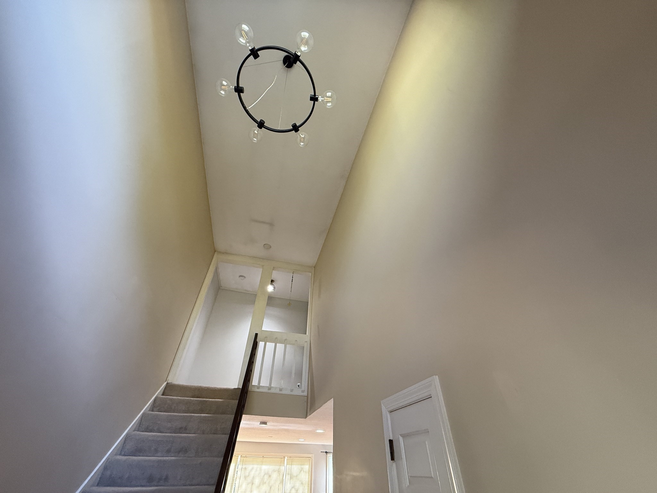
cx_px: 328
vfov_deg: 85.7
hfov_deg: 102.1
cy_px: 246
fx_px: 266
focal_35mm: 14
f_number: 2.2
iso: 320
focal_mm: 2.22
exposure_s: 1/60
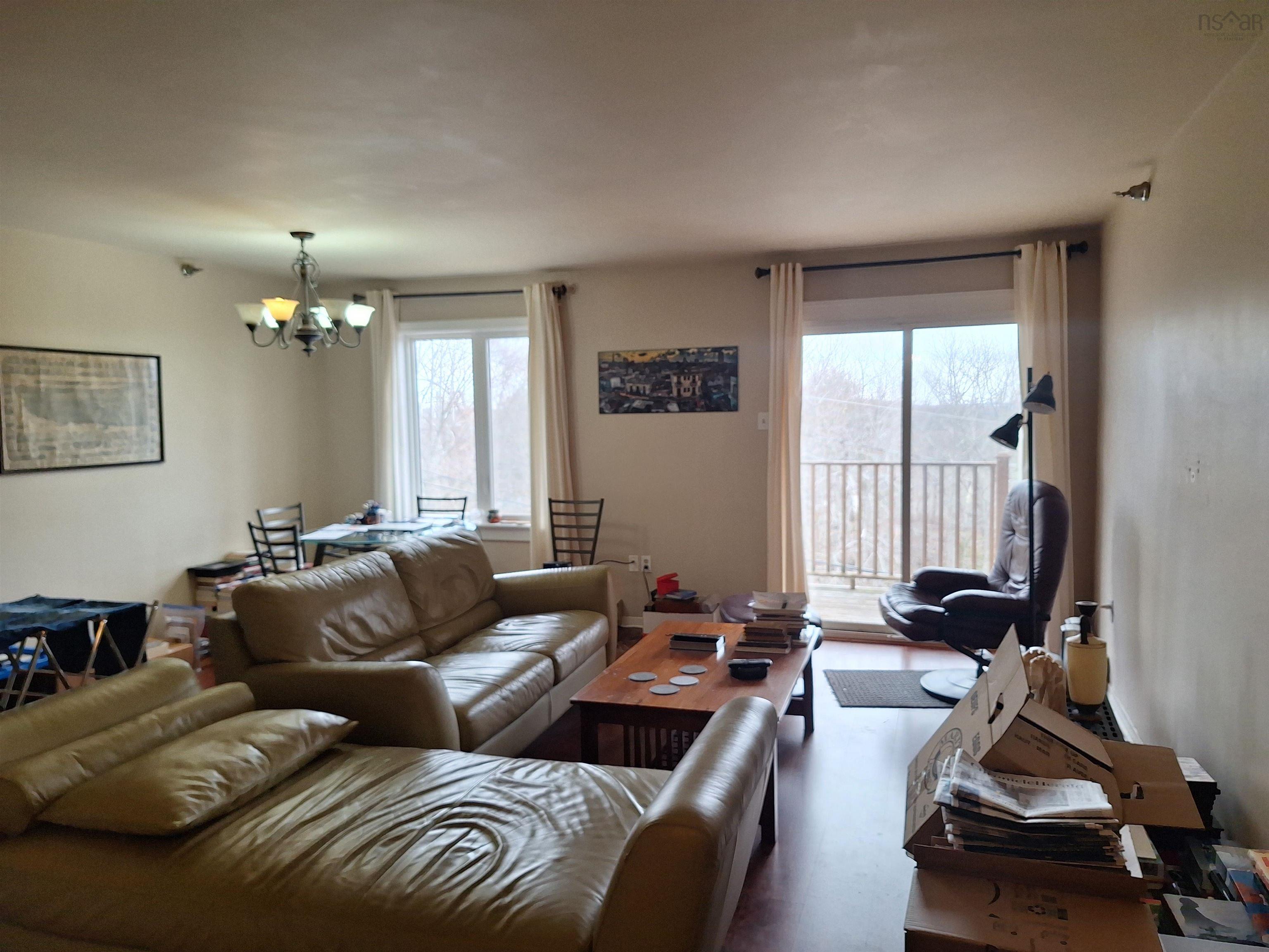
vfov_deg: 58.9
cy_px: 476
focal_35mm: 23
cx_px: 634
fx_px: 843
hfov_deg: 73.9
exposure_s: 1/120
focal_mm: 5.54
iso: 50
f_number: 1.8
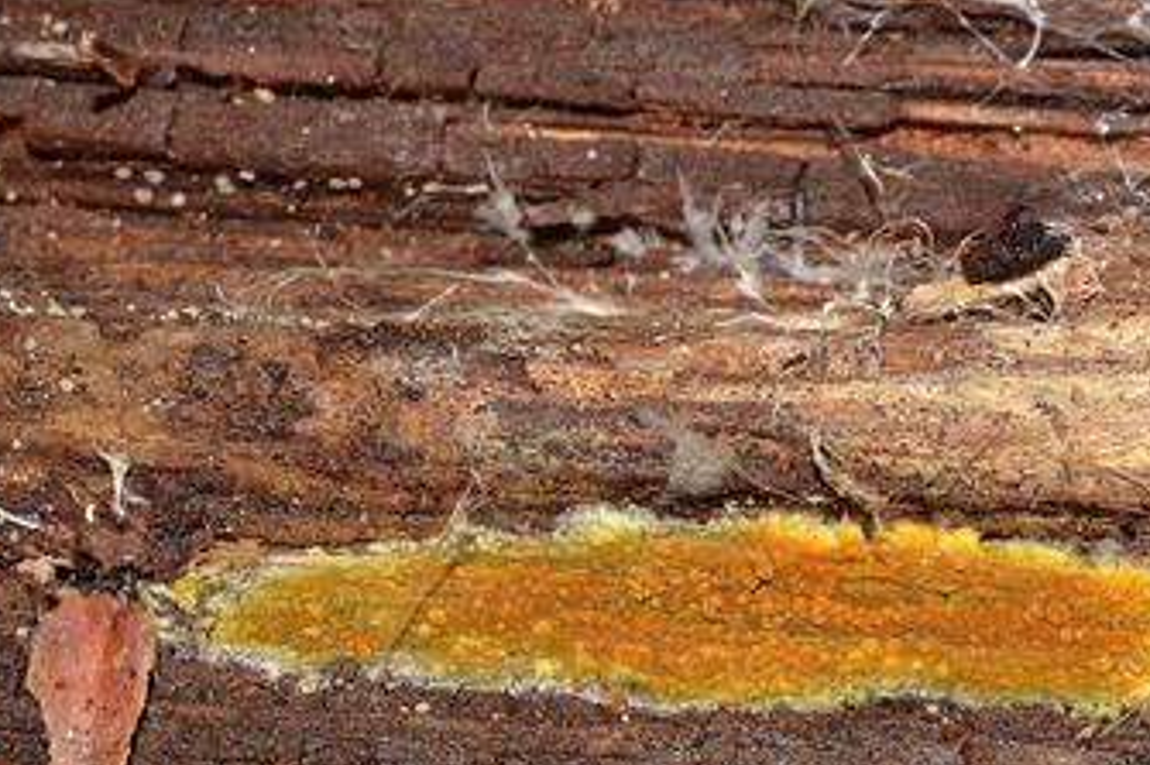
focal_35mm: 129
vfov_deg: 10.6
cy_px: 566
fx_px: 4119
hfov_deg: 15.8
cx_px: 858
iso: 200
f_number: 16
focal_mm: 40
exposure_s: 1/200
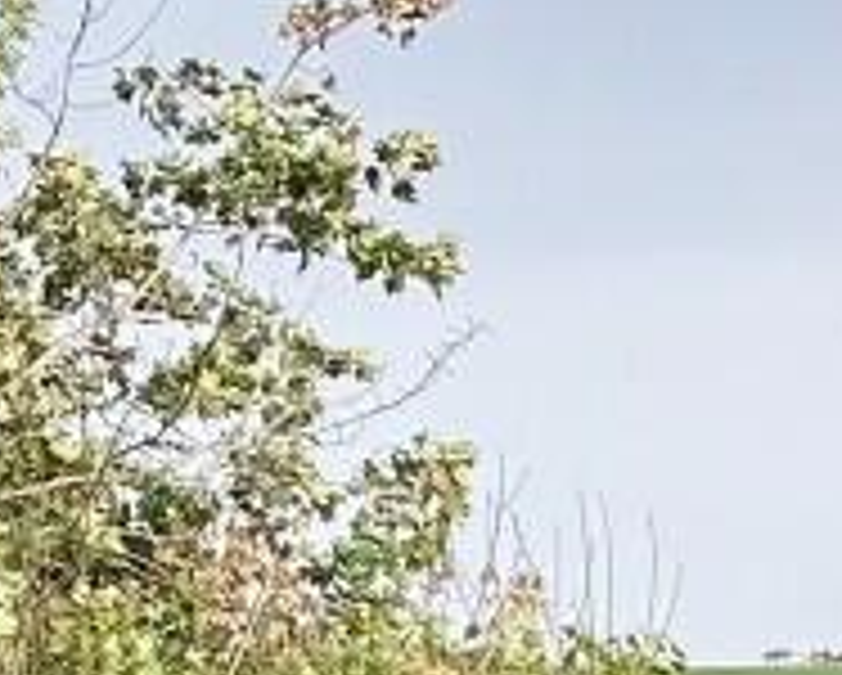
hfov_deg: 7.5
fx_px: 6386
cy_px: 1714
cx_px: 1013
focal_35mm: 256
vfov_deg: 5.8
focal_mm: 6.76
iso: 64
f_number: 1.78
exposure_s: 1/437
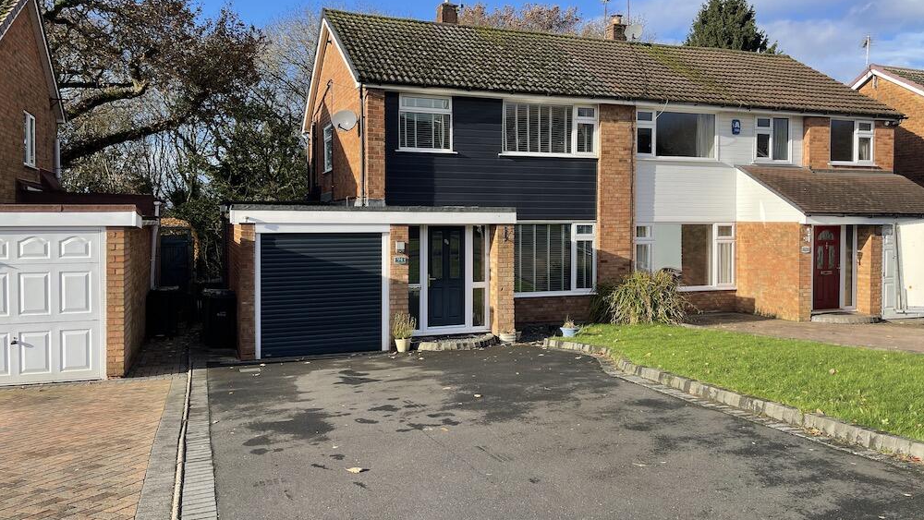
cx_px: 471
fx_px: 711
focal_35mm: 29
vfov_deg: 40.2
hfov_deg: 66.0
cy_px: 232
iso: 32
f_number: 1.6
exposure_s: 1/1689
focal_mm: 5.1
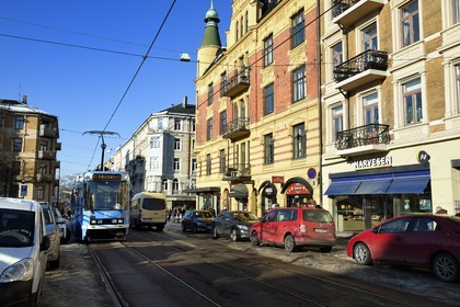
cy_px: 154
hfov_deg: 58.7
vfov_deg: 41.1
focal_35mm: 32
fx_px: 409
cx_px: 230
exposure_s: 1/500
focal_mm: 32
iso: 200
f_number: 8
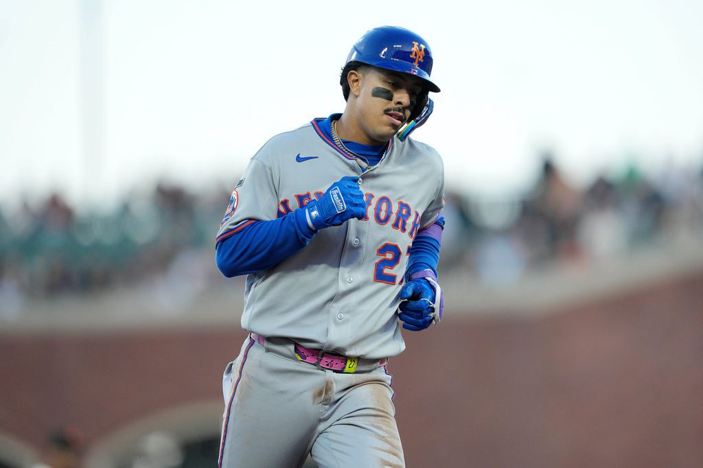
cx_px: 352
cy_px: 234
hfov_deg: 5.2
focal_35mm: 400
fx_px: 7808
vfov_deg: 3.4
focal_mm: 400
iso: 1600
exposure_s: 1/2500
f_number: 2.8
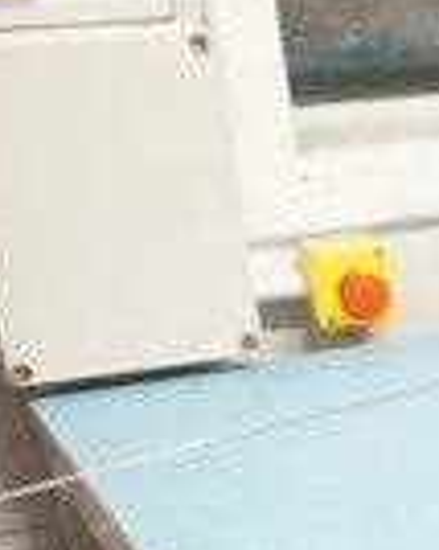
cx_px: 964
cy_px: 800
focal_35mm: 121
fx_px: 1967
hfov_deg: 11.2
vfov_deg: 14.9
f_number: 3.5
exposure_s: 1/60
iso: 3200
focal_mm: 16
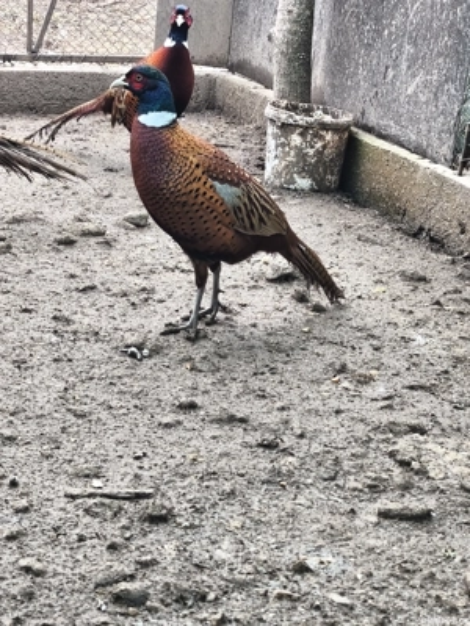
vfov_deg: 27.4
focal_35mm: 71
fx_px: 1285
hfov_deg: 20.7
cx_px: 235
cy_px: 313
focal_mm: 6.18
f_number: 1.65
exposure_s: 1/100
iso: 160
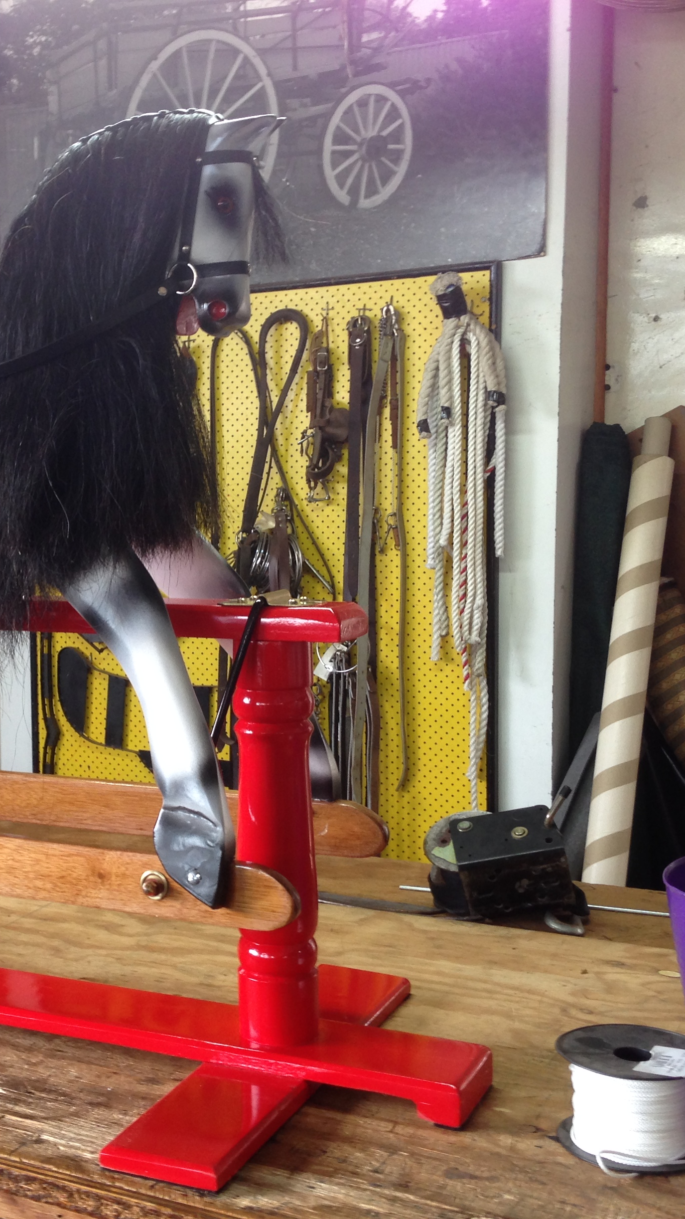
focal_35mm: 48
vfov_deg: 42.9
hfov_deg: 24.4
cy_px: 610
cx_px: 105
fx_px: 1550
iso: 50
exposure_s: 1/20
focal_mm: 4.12
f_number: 2.4
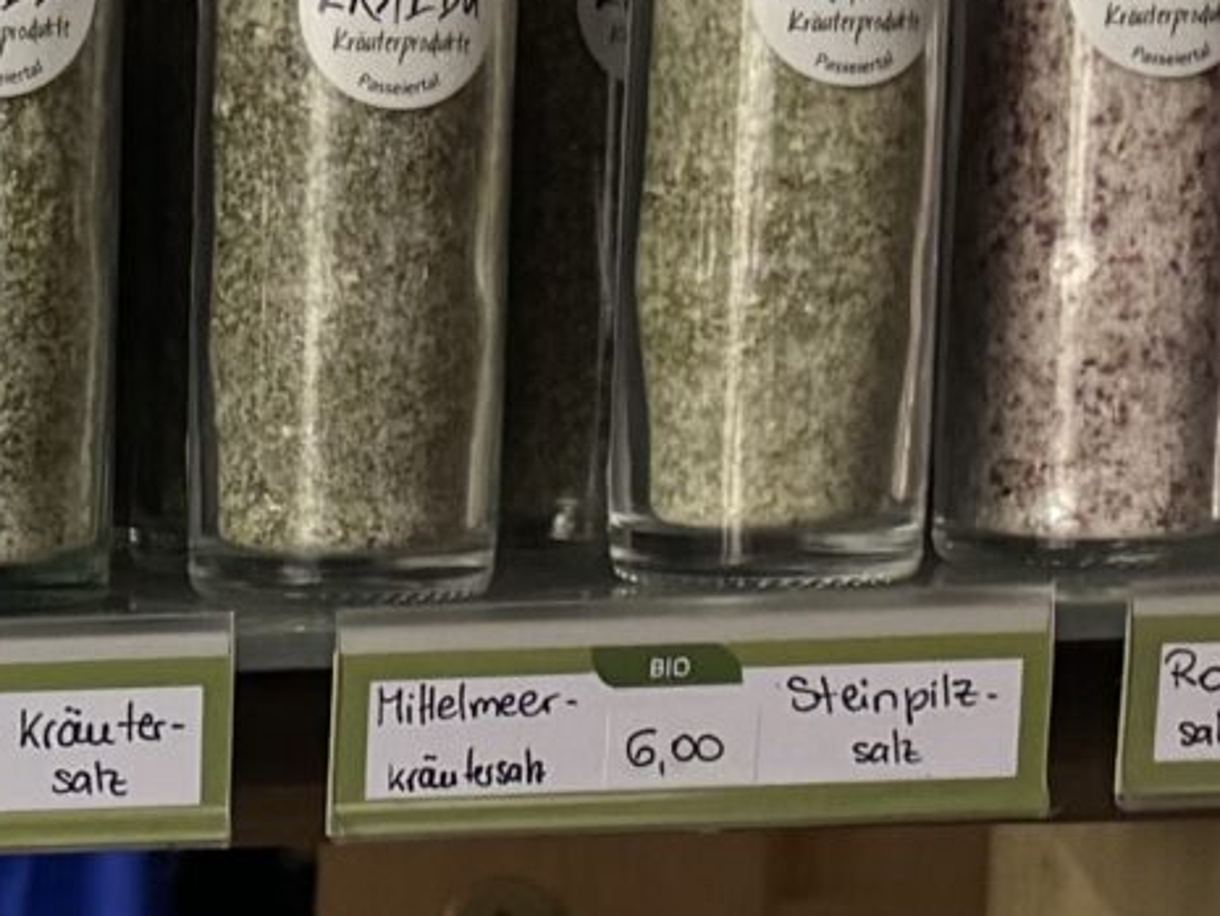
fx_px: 4653
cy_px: 989
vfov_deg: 11.1
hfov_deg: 13.5
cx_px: -955
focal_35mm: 132
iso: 800
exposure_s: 1/33
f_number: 1.78
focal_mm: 6.76
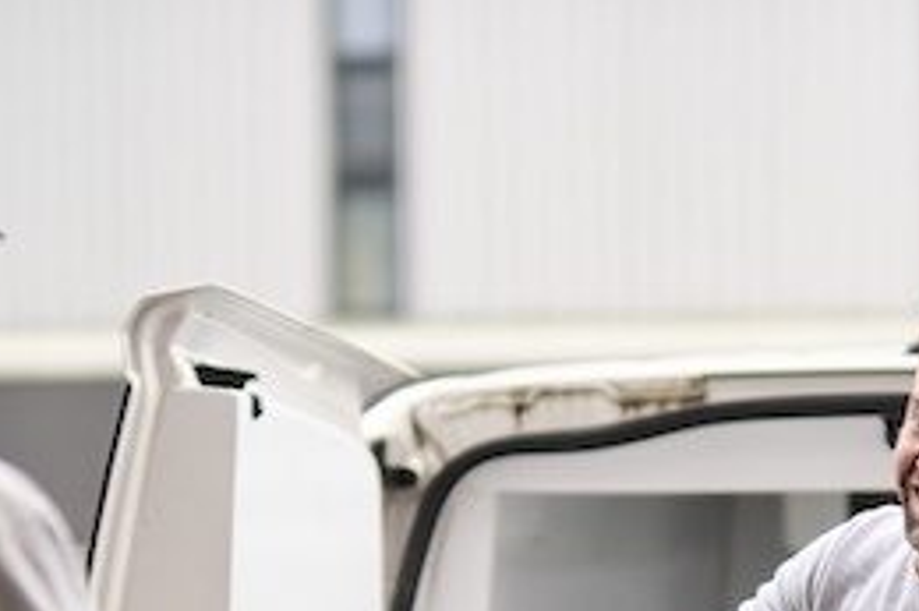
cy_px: 795
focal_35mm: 202
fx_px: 5153
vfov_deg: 6.7
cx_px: 725
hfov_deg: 10.2
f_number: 1
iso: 160
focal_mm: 50
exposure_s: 1/500
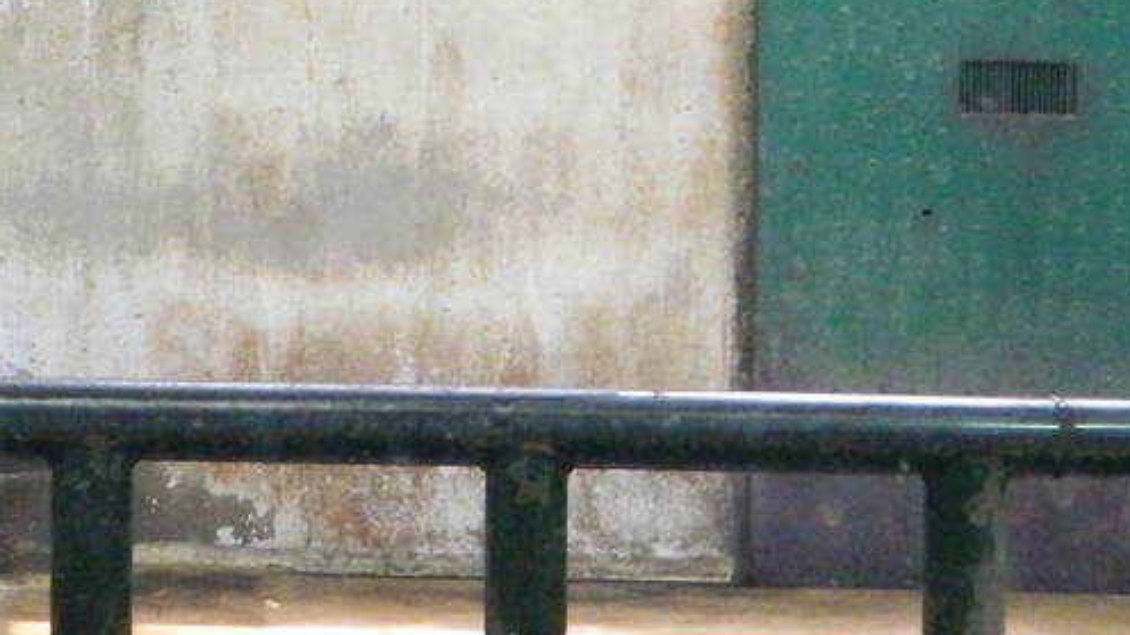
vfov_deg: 9.8
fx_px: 3685
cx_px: 14
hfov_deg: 17.1
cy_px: 59
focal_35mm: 123
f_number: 3.3
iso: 360
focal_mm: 6.2
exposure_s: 1/40
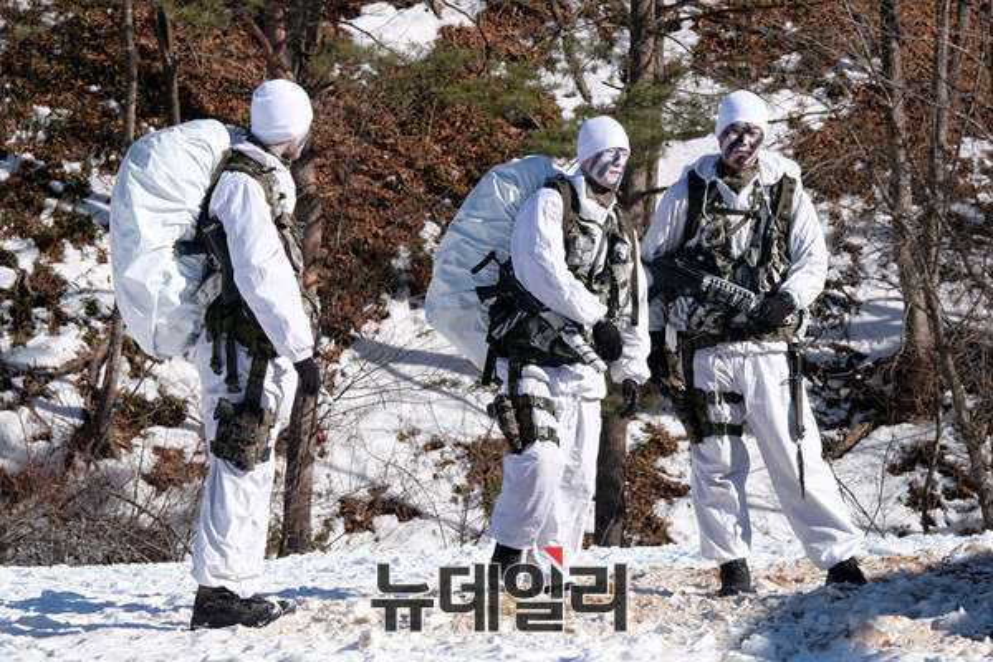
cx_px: 496
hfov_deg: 9.8
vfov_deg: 6.5
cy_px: 331
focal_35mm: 210
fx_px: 5792
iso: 800
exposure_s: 1/420
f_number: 16
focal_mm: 140
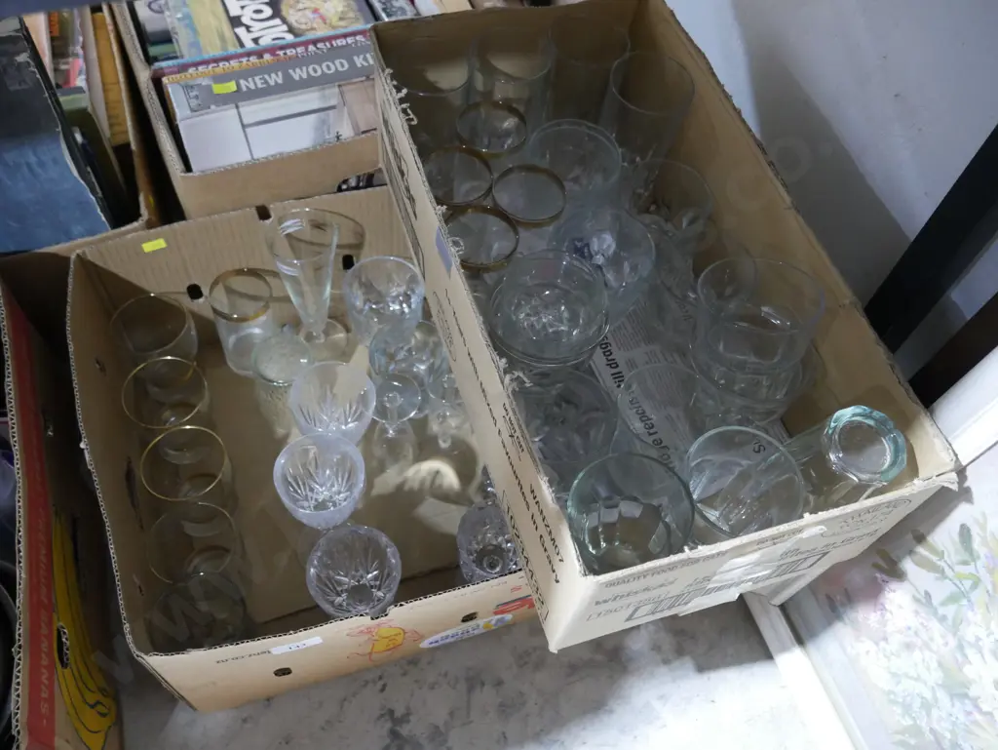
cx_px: 499
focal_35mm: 28
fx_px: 808
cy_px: 375
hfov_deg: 63.4
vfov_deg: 49.8
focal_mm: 14
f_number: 3.5
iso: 3200
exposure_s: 1/50
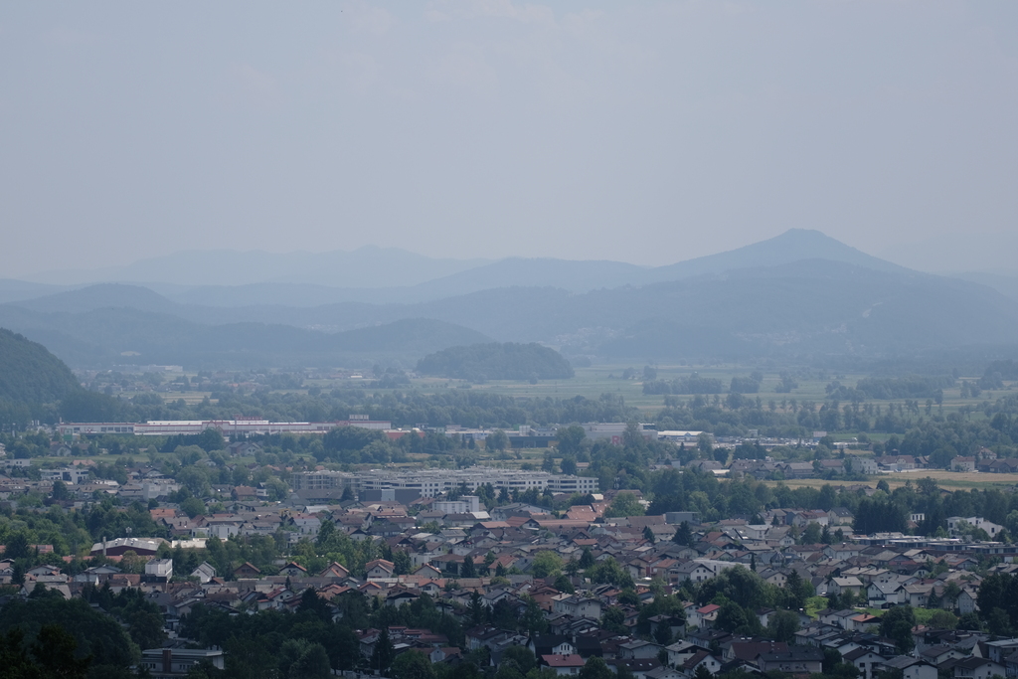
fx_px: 4242
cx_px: 509
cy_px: 340
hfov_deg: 13.7
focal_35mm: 150
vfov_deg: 9.2
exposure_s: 1/1250
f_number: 5.6
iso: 160
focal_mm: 100
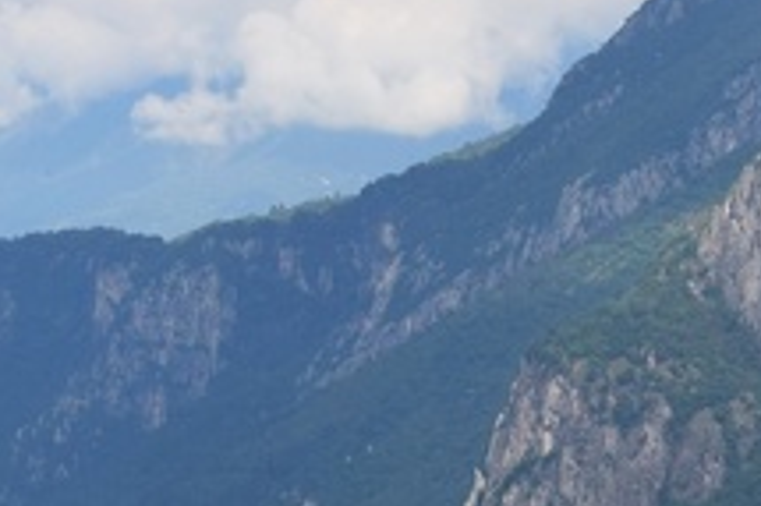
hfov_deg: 4.1
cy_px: -497
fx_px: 10730
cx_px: 432
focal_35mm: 508
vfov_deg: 2.7
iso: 200
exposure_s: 1/500
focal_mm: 52
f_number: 11
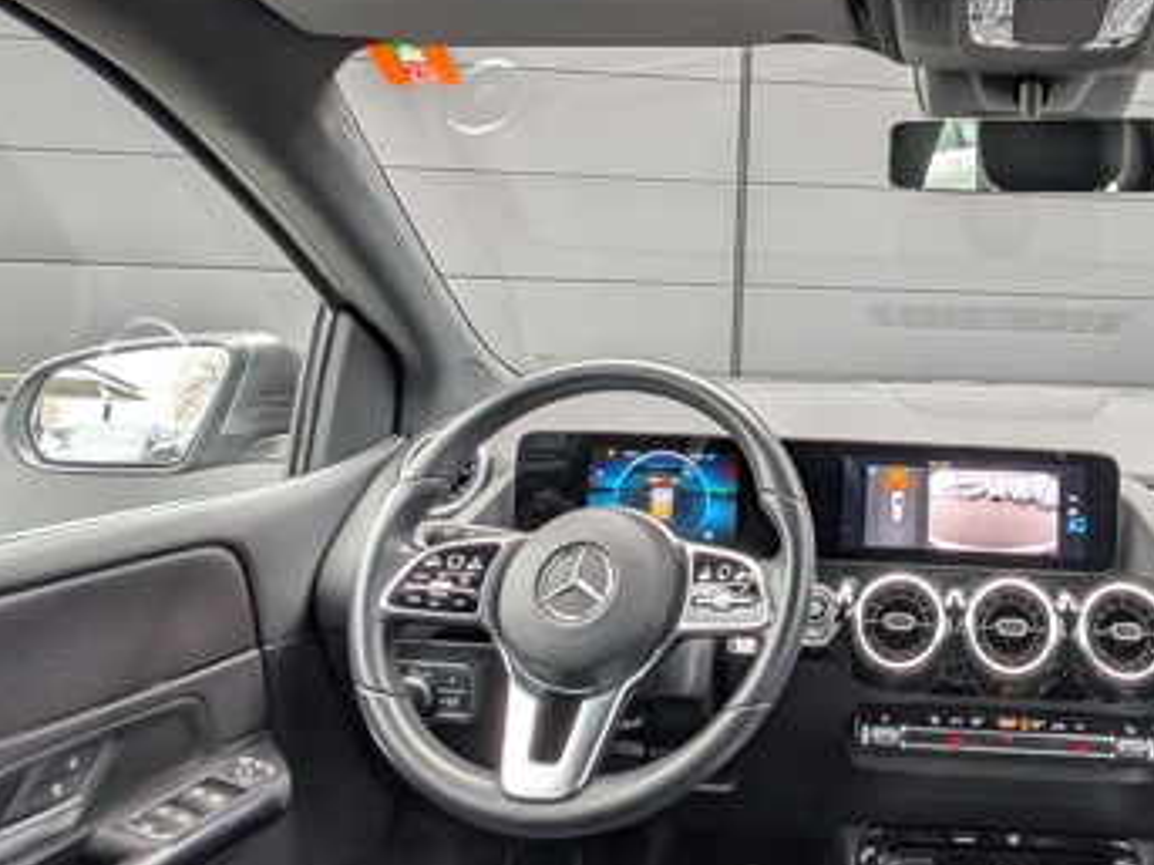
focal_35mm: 28
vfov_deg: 48.5
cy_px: 259
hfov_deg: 59.1
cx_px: 905
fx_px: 933
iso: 56
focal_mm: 2.23
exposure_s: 1/35.6
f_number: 1.95
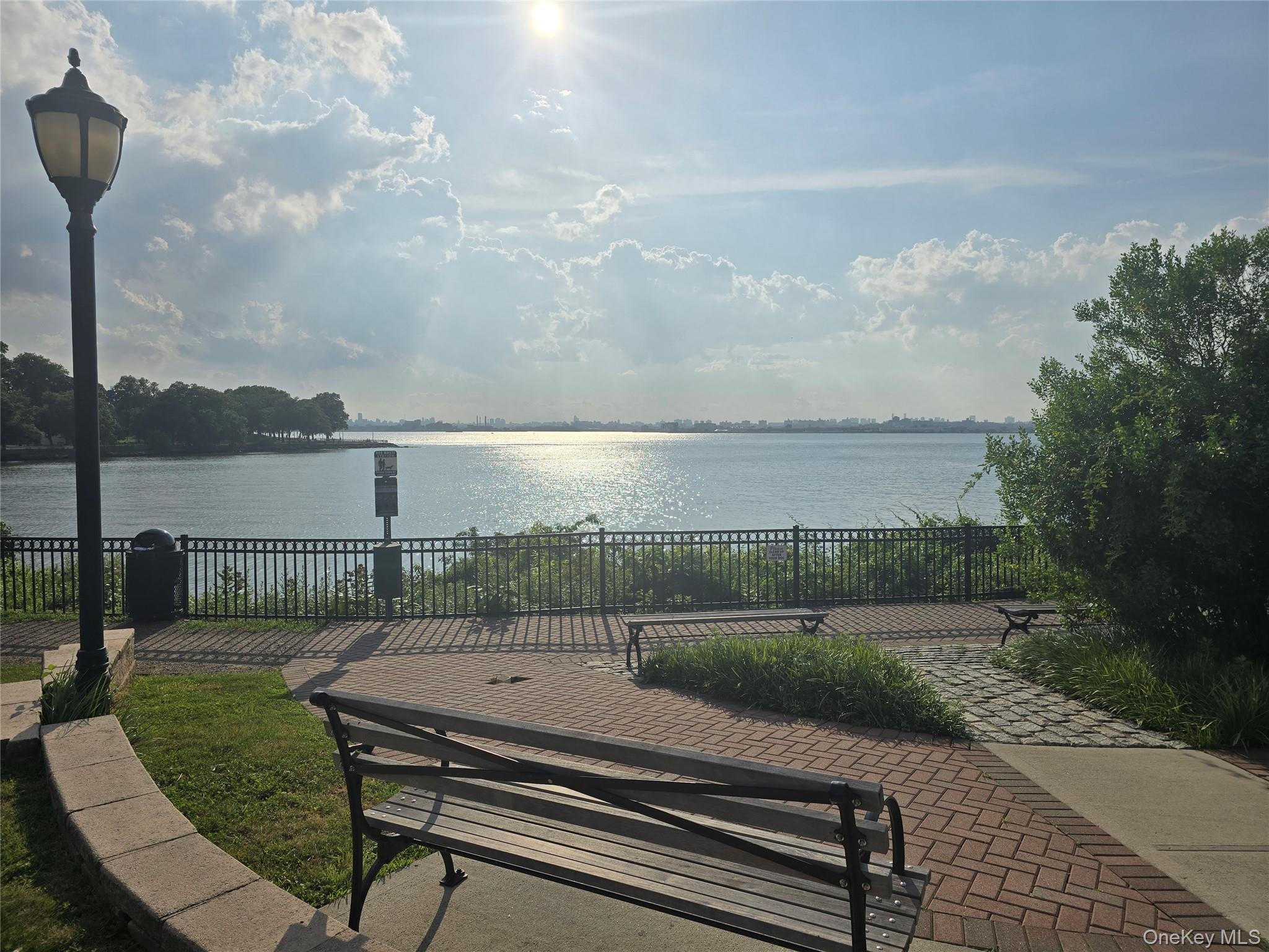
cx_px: 634
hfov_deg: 73.9
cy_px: 476
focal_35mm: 23
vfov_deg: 58.9
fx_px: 843
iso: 12
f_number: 1.7
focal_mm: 6.3
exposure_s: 1/3809
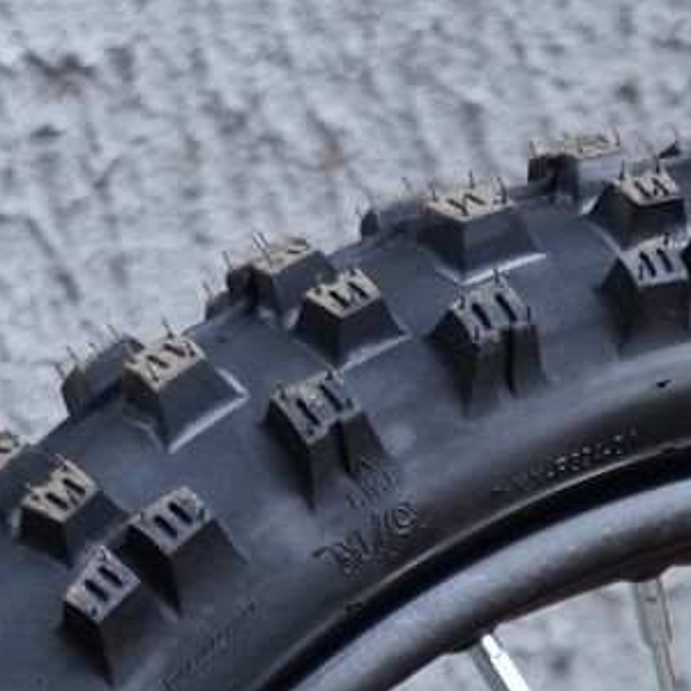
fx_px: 4991
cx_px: 841
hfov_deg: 7.8
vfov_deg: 7.5
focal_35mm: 221
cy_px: 1528
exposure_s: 1/160
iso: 320
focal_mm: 39
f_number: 4
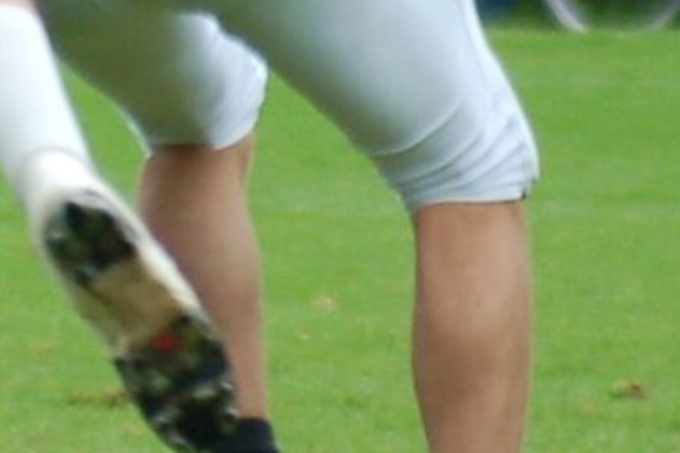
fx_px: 47578
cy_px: -167
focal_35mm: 2520
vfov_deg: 0.5
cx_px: 43
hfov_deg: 0.8
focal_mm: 300
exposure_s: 1/500
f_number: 5.6
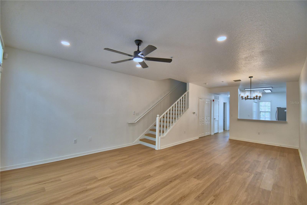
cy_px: 102
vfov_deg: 77.3
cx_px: 154
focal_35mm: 15
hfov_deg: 100.4
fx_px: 128
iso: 360
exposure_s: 1/125
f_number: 4.5
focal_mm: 10
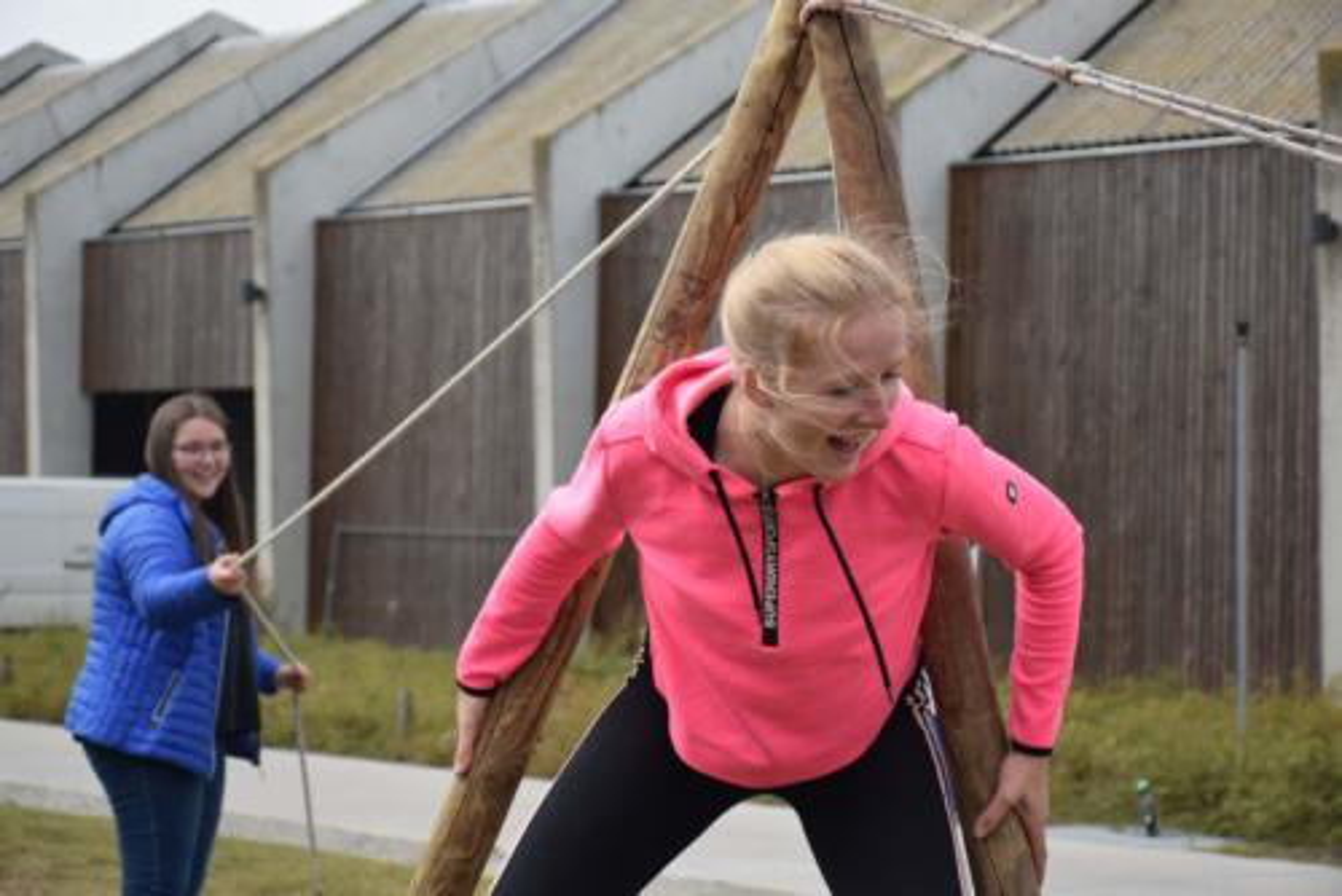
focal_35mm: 84
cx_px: 671
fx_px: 3133
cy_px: 448
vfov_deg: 16.3
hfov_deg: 24.2
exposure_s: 1/1250
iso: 400
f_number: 5.6
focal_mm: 56
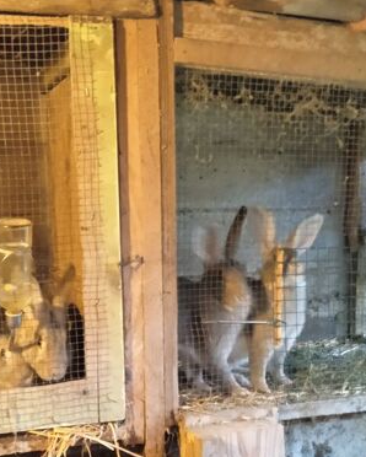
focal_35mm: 47
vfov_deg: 38.9
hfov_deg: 31.8
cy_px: 314
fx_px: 636
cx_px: 119
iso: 2515
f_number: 2.2
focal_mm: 3.43
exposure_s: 1/11.1
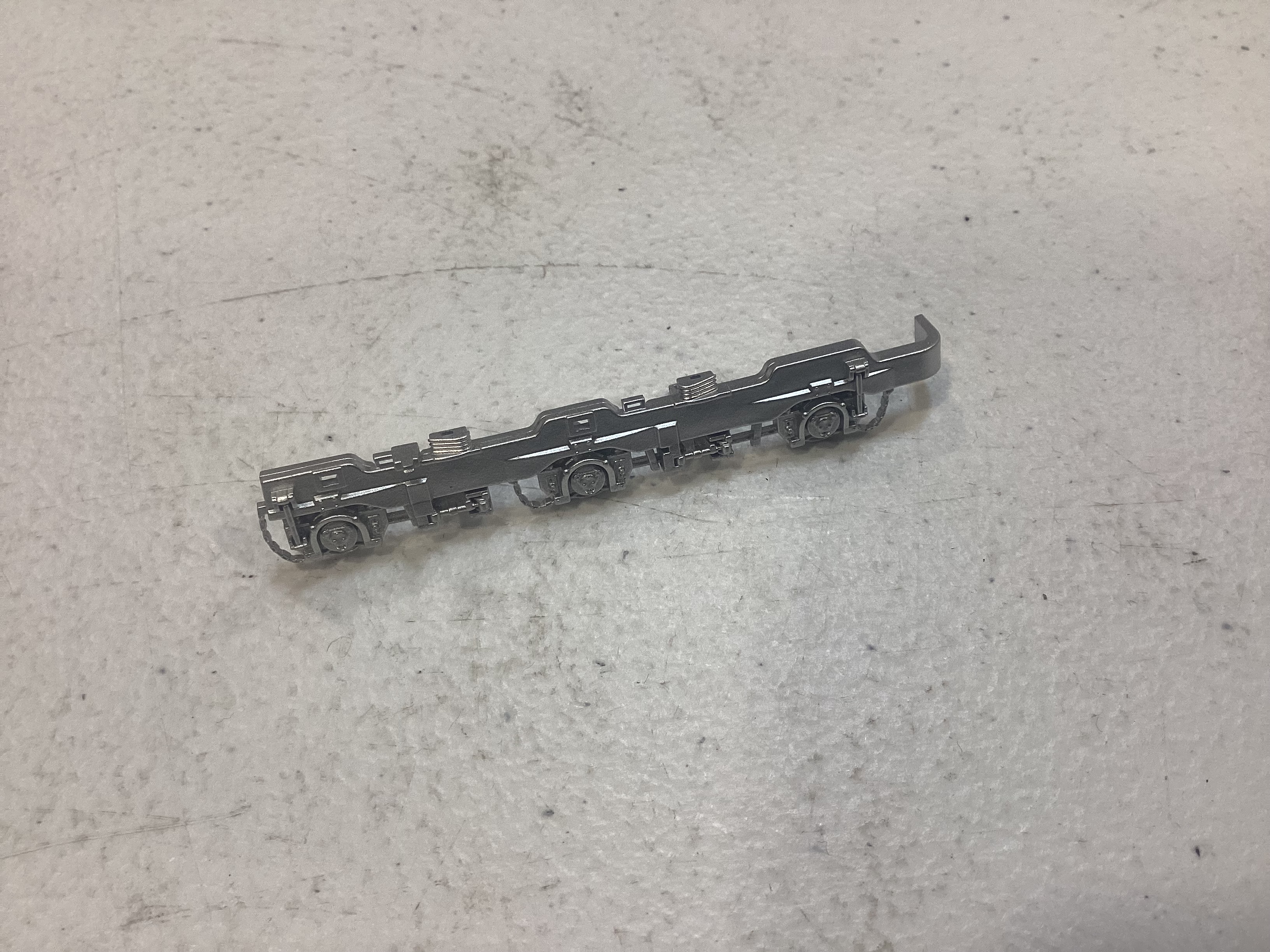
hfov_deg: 58.4
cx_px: 635
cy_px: 476
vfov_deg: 45.4
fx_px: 1137
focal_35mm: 31
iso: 80
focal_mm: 3.3
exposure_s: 1/120
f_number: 2.4
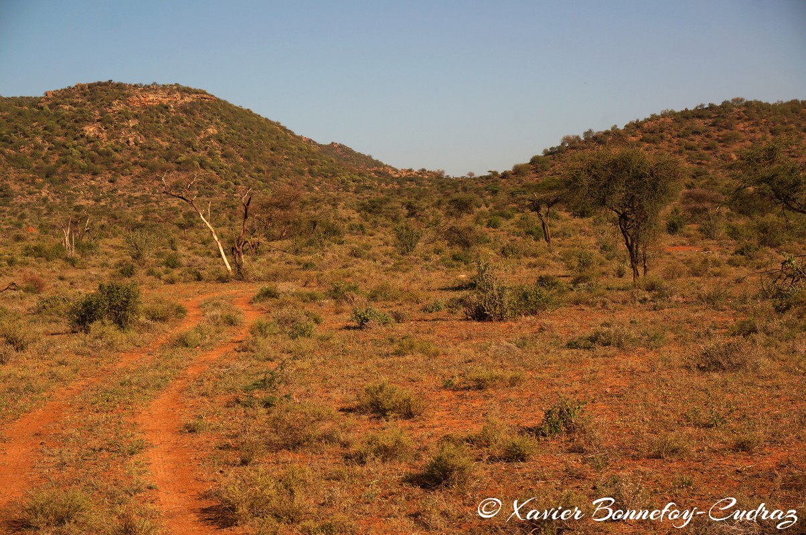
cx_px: 403
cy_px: 268
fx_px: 1644
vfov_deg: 18.5
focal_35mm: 74
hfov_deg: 27.6
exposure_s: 1/500
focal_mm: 49
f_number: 10
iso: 100
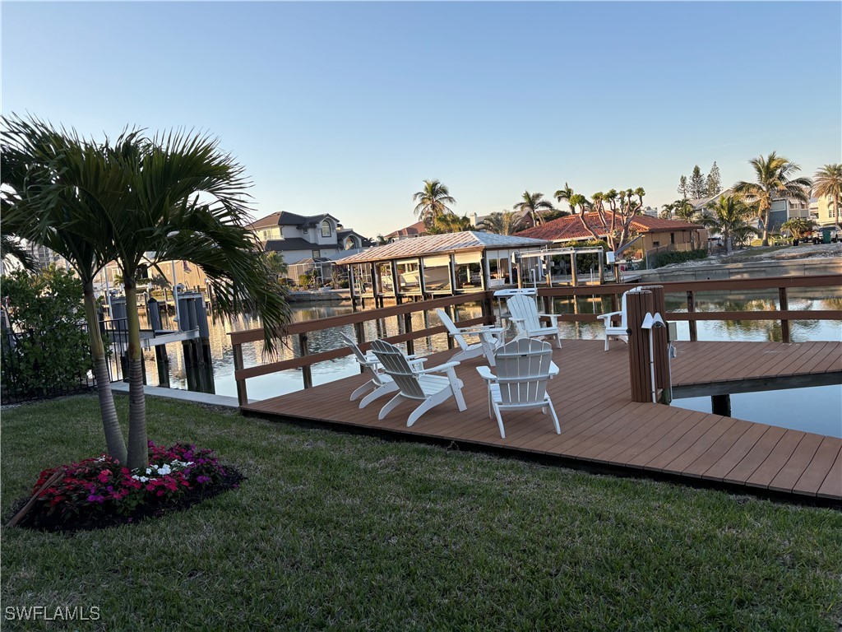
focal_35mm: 26
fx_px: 632
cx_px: 421
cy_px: 316
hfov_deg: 67.3
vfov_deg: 53.1
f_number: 1.6
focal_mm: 5.96
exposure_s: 1/1135
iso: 50
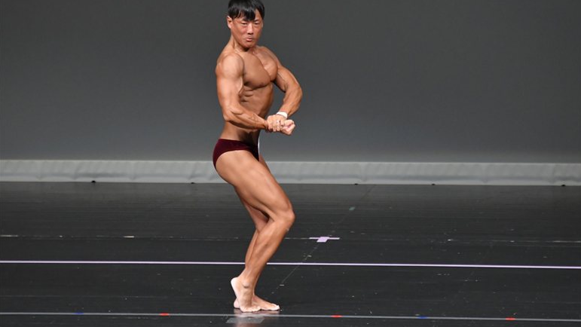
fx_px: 5593
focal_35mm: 363
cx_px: 291
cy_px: 164
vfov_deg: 3.3
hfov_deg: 5.9
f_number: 5.6
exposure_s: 1/400
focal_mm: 230
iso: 4000
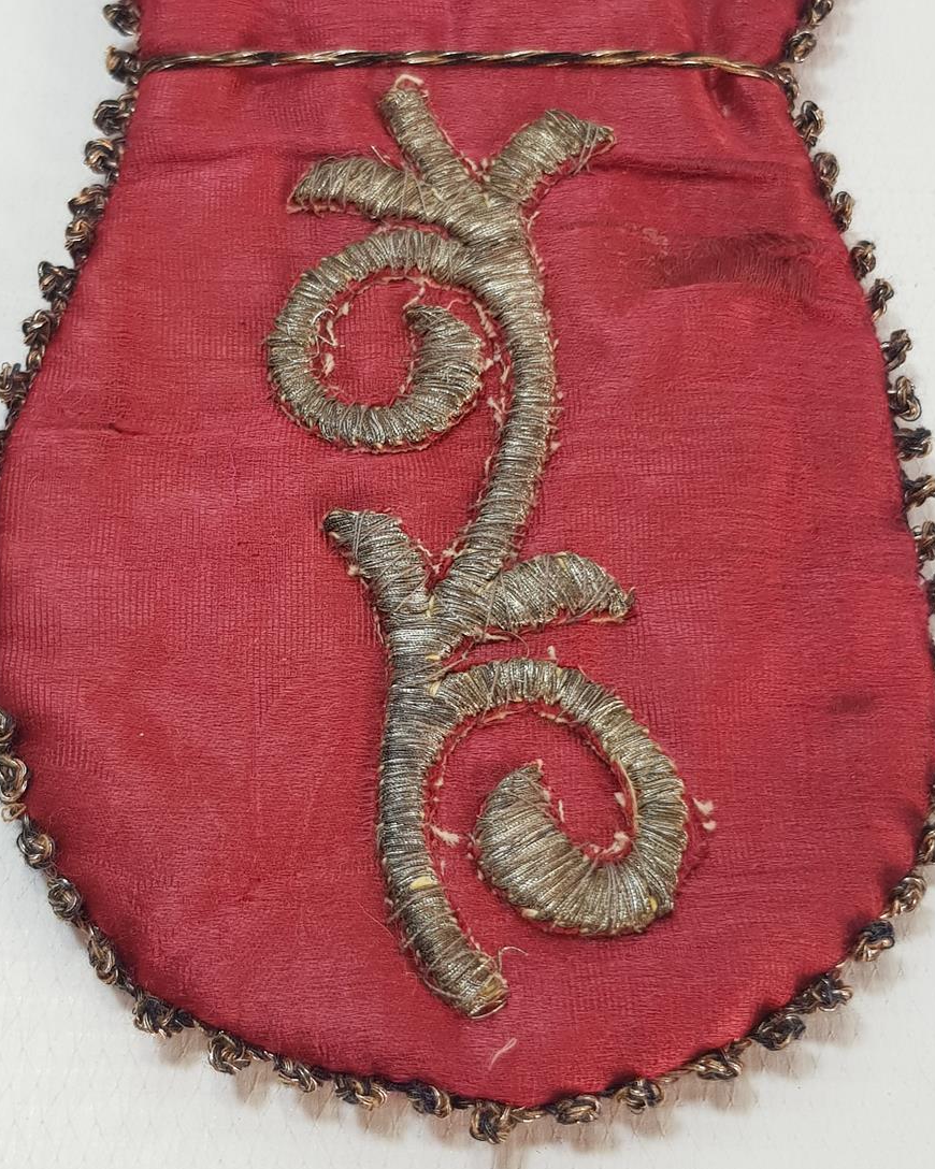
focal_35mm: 28
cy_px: 575
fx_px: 969
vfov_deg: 62.2
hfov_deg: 51.5
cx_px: 461
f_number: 1.7
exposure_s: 1/100
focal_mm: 4.3
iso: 64
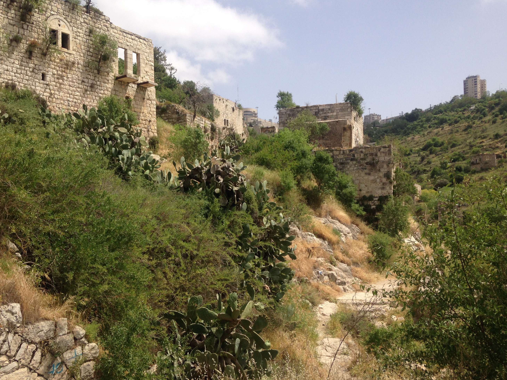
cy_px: 204
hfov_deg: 50.1
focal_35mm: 37
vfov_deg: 38.6
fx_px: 542
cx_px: 228
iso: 50
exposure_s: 1/1869
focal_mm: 4.12
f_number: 2.4
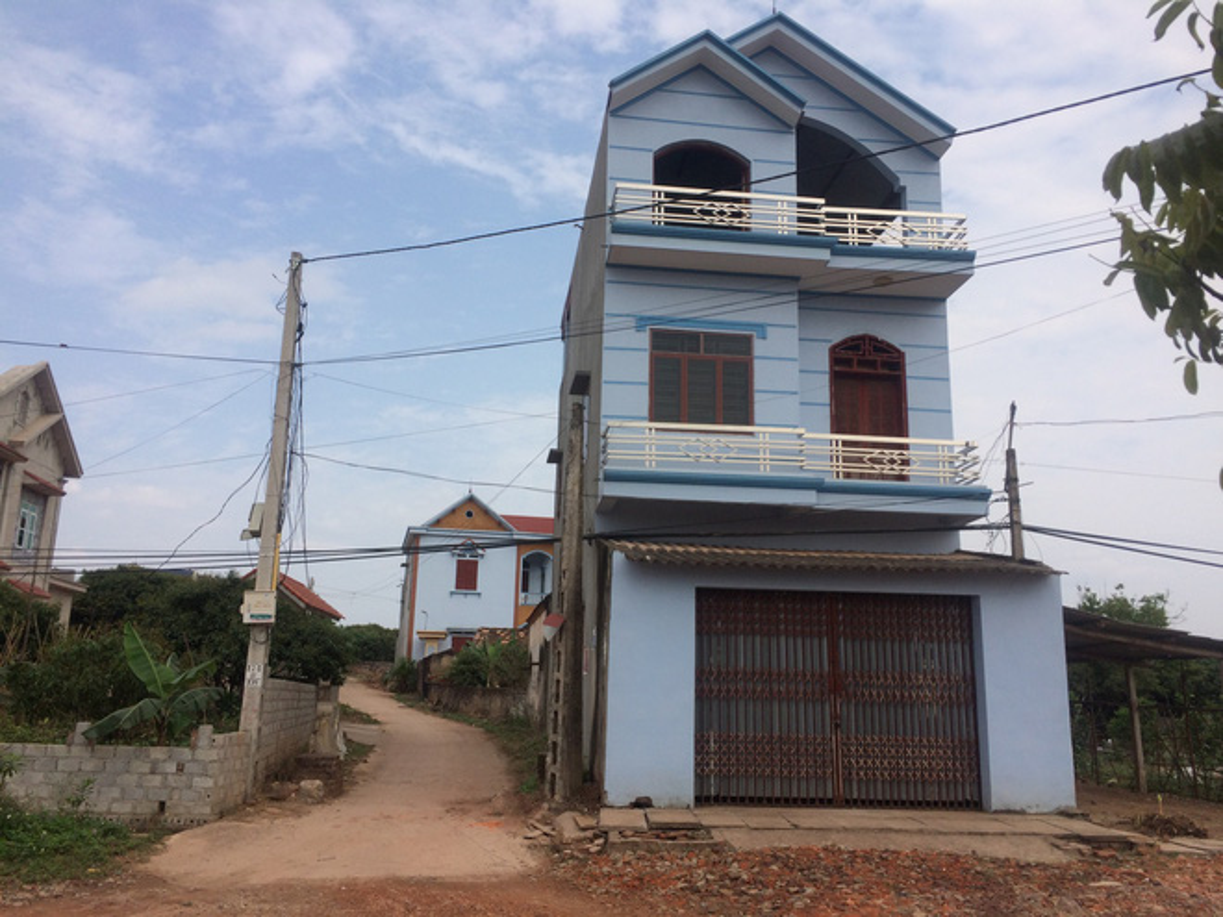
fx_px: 1025
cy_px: 458
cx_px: 612
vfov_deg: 48.2
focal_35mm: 29
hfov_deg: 61.7
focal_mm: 4.15
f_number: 2.2
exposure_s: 1/1953
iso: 32
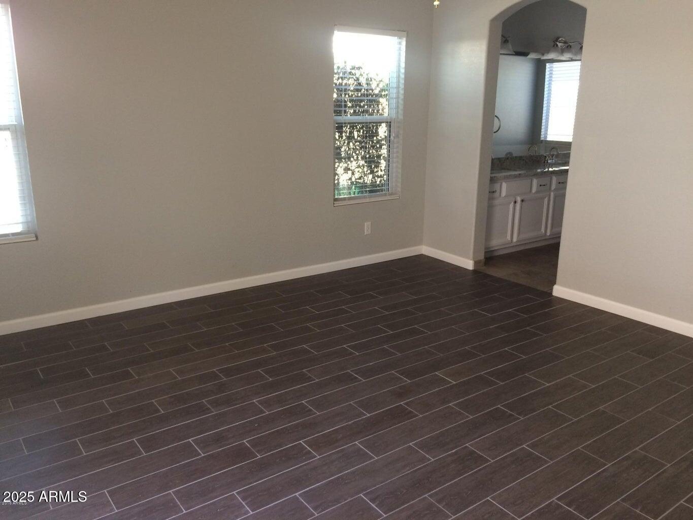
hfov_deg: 61.7
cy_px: 260
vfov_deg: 48.2
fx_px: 581
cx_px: 346
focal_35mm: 29
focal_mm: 4.15
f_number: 2.2
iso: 125
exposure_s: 1/30
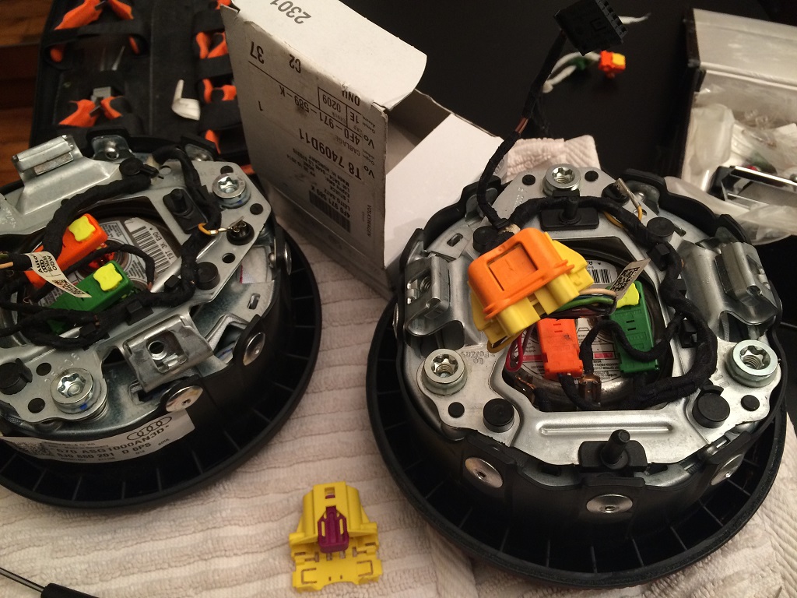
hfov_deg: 61.7
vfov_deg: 48.2
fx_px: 668
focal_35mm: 29
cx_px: 398
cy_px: 299
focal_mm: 4.15
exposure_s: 1/33
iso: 160
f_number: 2.2
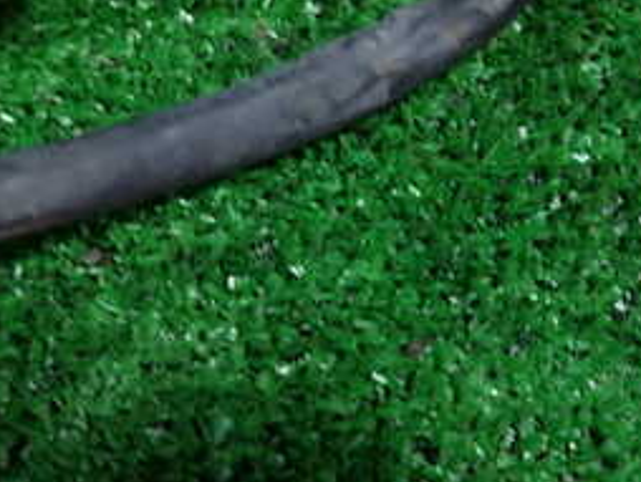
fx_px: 1094
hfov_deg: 32.4
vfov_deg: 24.1
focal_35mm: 59
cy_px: 40
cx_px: 426
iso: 200
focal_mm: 4.5
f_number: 2
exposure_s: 1/30
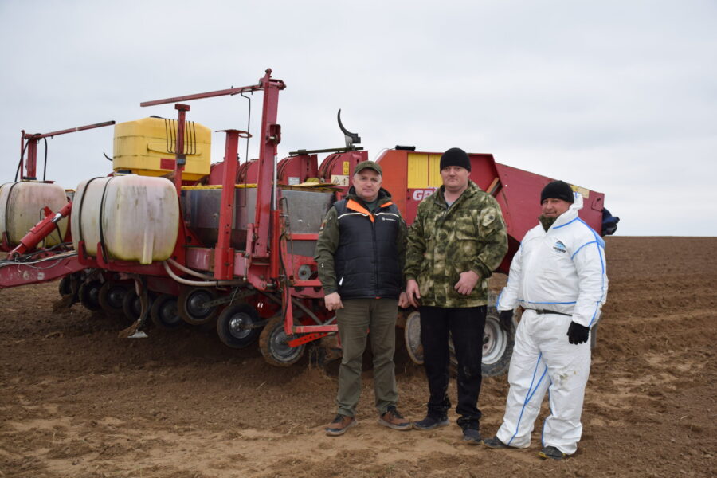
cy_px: 239
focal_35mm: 45
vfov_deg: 29.9
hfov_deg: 43.6
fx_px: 896
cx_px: 358
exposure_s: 1/125
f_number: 5.6
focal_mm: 30
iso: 125
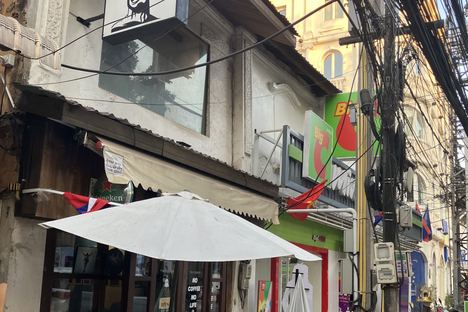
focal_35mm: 39
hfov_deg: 49.6
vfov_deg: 34.0
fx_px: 507
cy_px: 200
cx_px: 234
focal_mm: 3.99
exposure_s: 1/121
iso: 80
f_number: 1.8
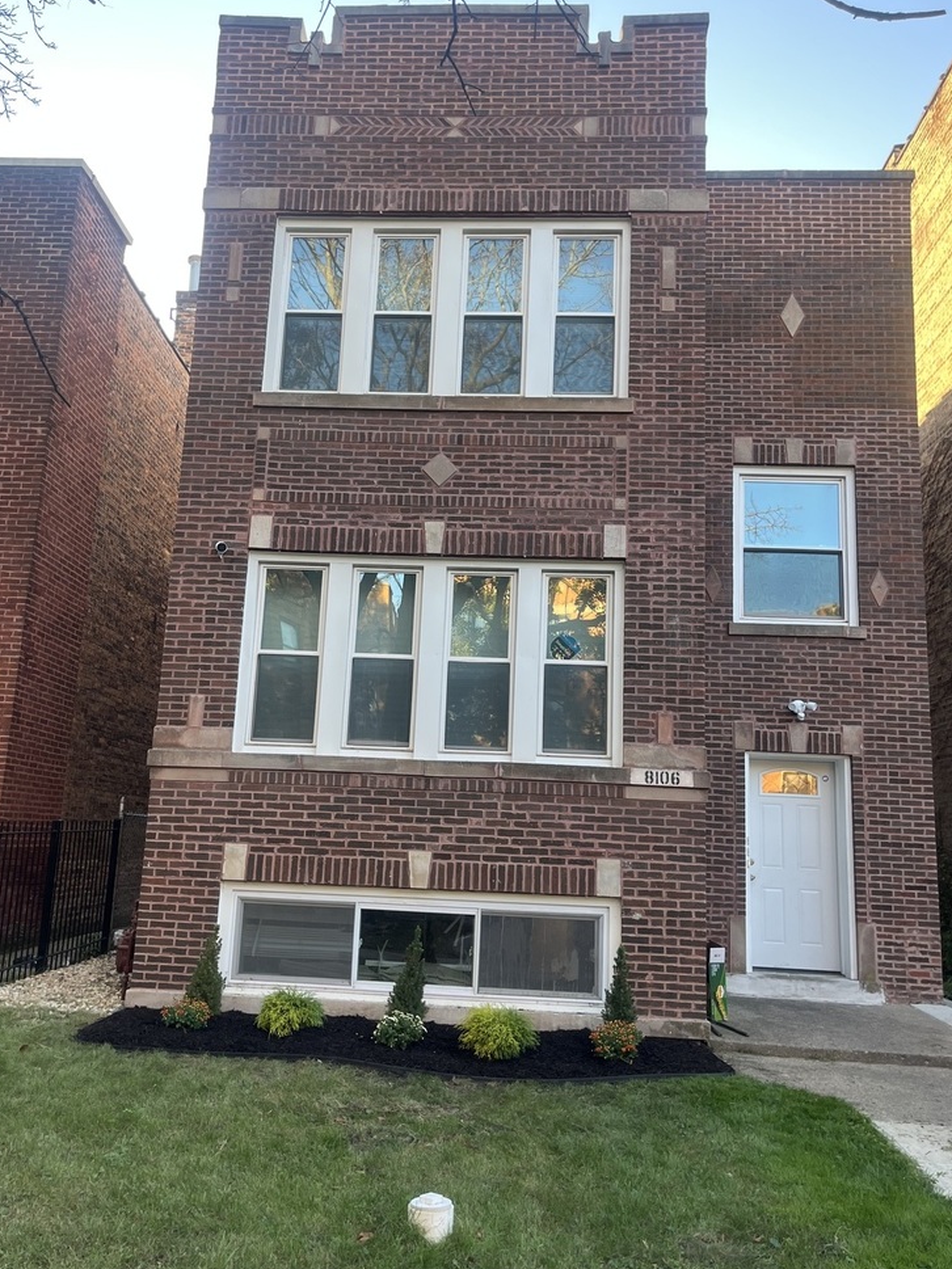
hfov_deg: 48.2
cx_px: 455
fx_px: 1063
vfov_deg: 61.7
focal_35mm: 29
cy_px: 620
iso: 40
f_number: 1.6
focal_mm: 5.1
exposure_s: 1/122
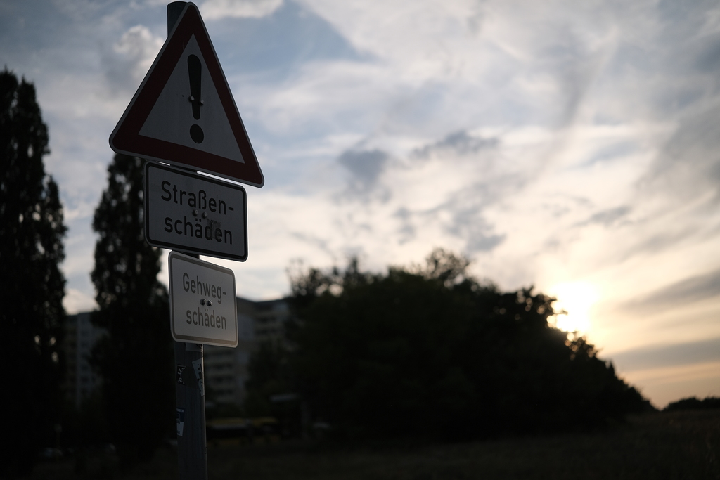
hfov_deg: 47.4
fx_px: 820
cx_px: 360
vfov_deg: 32.6
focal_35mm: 41
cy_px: 240
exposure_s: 1/16000
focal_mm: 27
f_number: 1.2
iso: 320
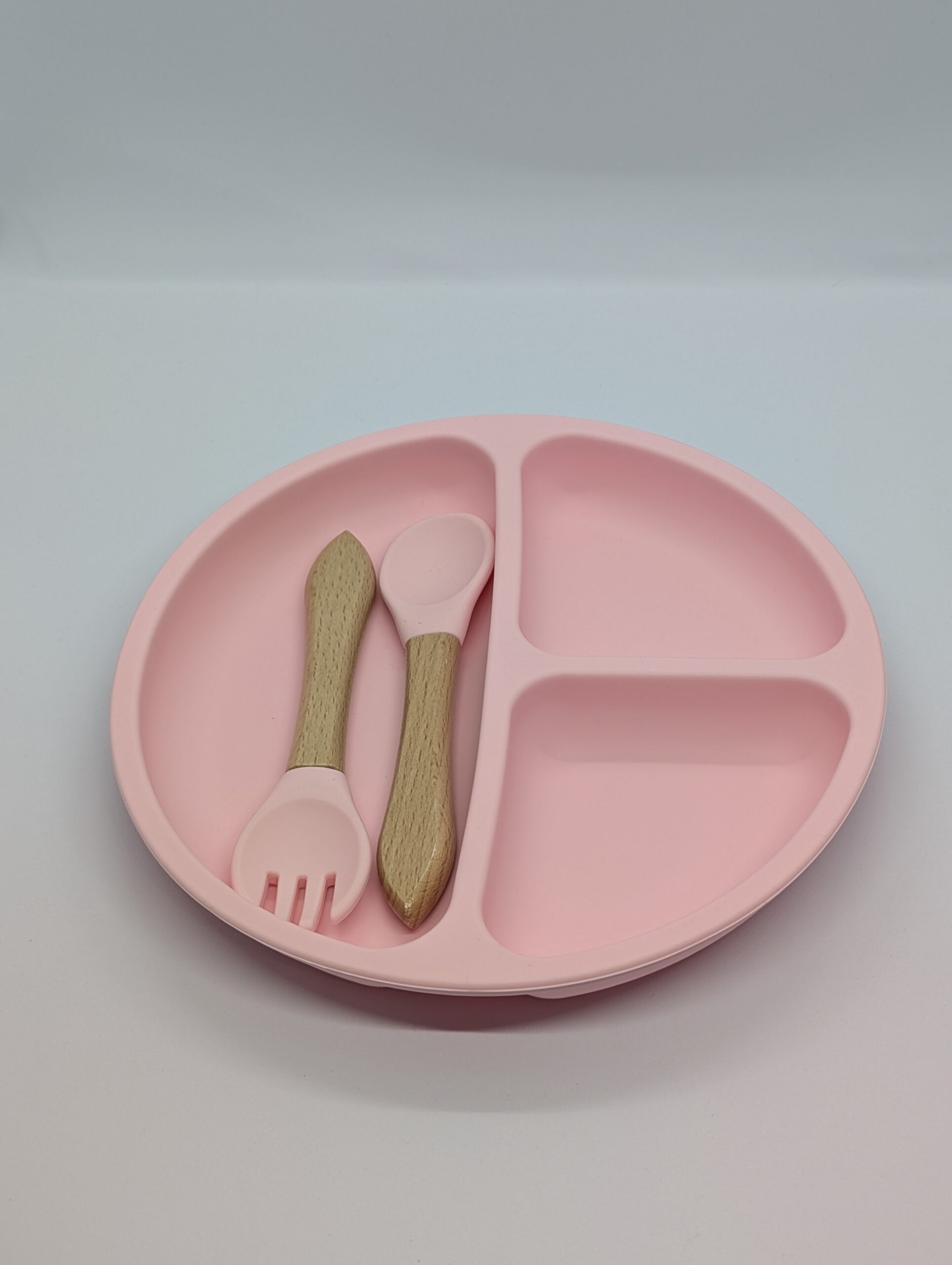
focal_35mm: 49
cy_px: 632
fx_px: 1792
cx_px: 476
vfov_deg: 38.9
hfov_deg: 29.8
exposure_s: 1/44.8
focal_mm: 6.9
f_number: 1.68
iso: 20
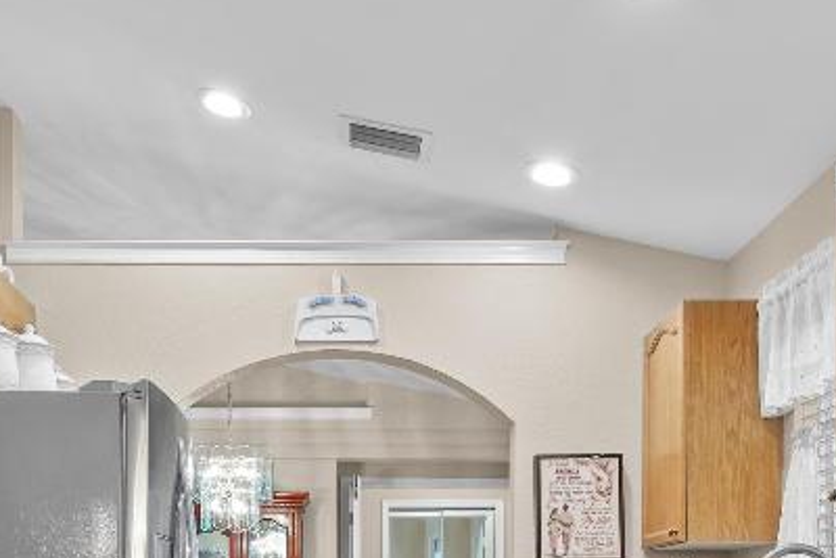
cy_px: 637
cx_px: 347
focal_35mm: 46
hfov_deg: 42.6
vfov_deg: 26.6
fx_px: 1069
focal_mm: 16
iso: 450
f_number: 9
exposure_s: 1/5
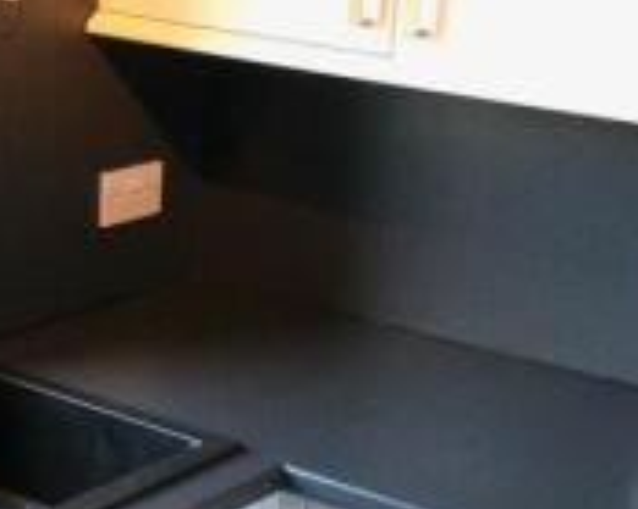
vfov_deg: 17.9
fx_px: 1604
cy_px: 408
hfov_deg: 22.3
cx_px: 156
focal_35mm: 85
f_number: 1.8
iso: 25
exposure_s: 1/183
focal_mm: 4.25
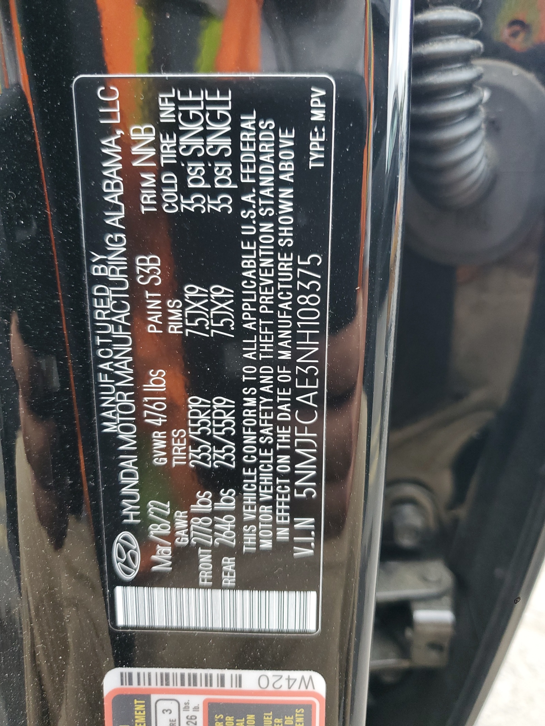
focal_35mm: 26
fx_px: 546
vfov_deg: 67.3
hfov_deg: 53.1
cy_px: 363
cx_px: 272
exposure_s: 1/60.2
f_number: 1.5
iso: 109
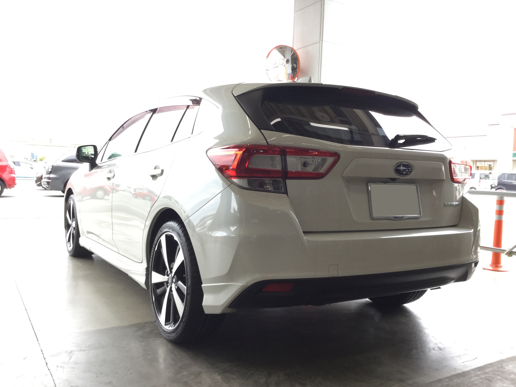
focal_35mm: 31
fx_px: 462
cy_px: 194
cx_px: 258
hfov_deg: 58.4
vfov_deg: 45.4
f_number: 2.4
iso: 40
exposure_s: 1/120
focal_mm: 3.3
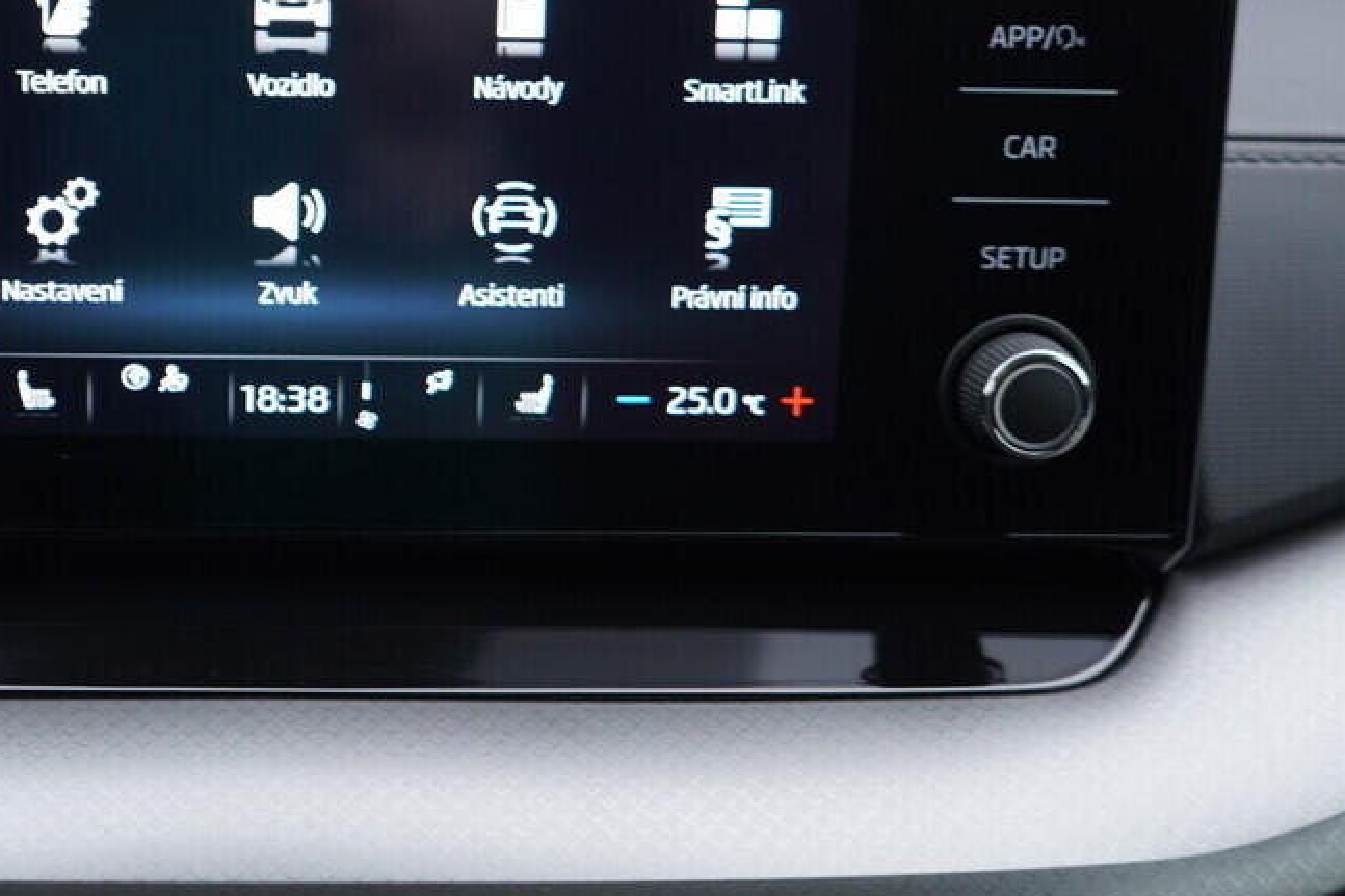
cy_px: 255
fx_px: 2129
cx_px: 304
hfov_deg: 34.2
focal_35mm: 57
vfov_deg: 23.6
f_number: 2.8
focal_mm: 24
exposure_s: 1/40
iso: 160
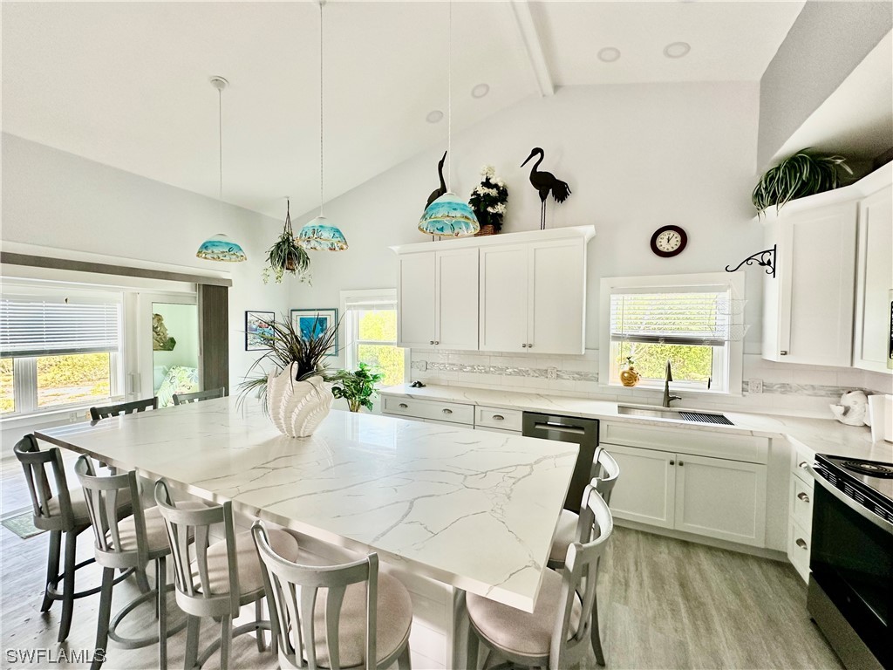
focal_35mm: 14
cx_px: 446
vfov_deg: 85.7
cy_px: 335
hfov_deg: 102.1
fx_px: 361
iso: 160
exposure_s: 1/60
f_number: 2.2
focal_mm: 2.22
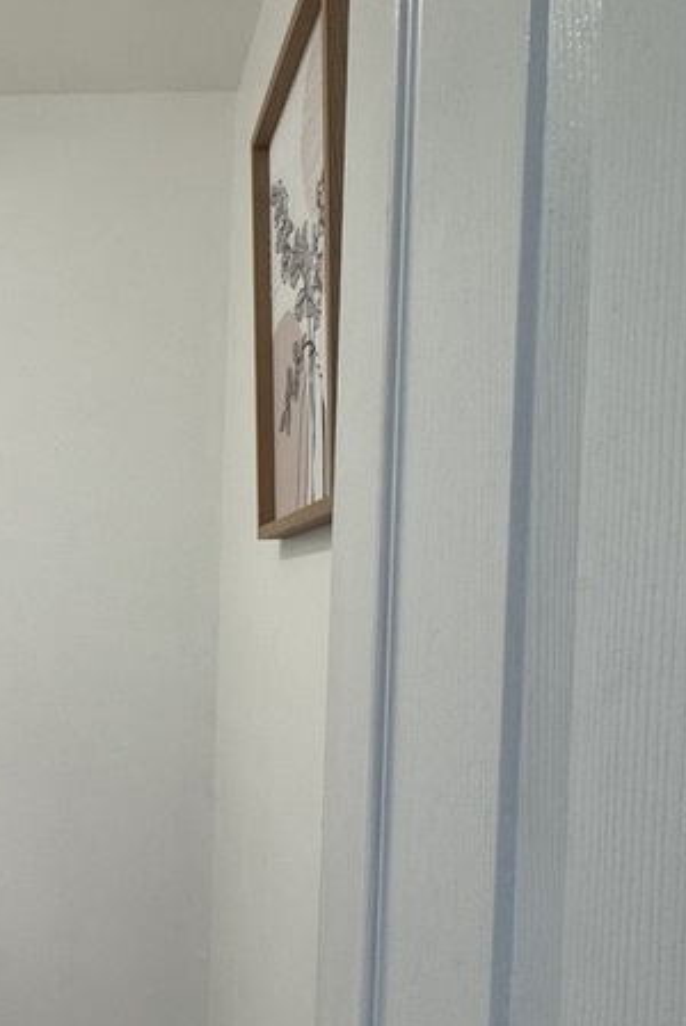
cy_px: 624
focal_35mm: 35
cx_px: -7
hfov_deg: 34.4
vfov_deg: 54.0
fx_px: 999
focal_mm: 2.22
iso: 160
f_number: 2.2
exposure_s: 1/120
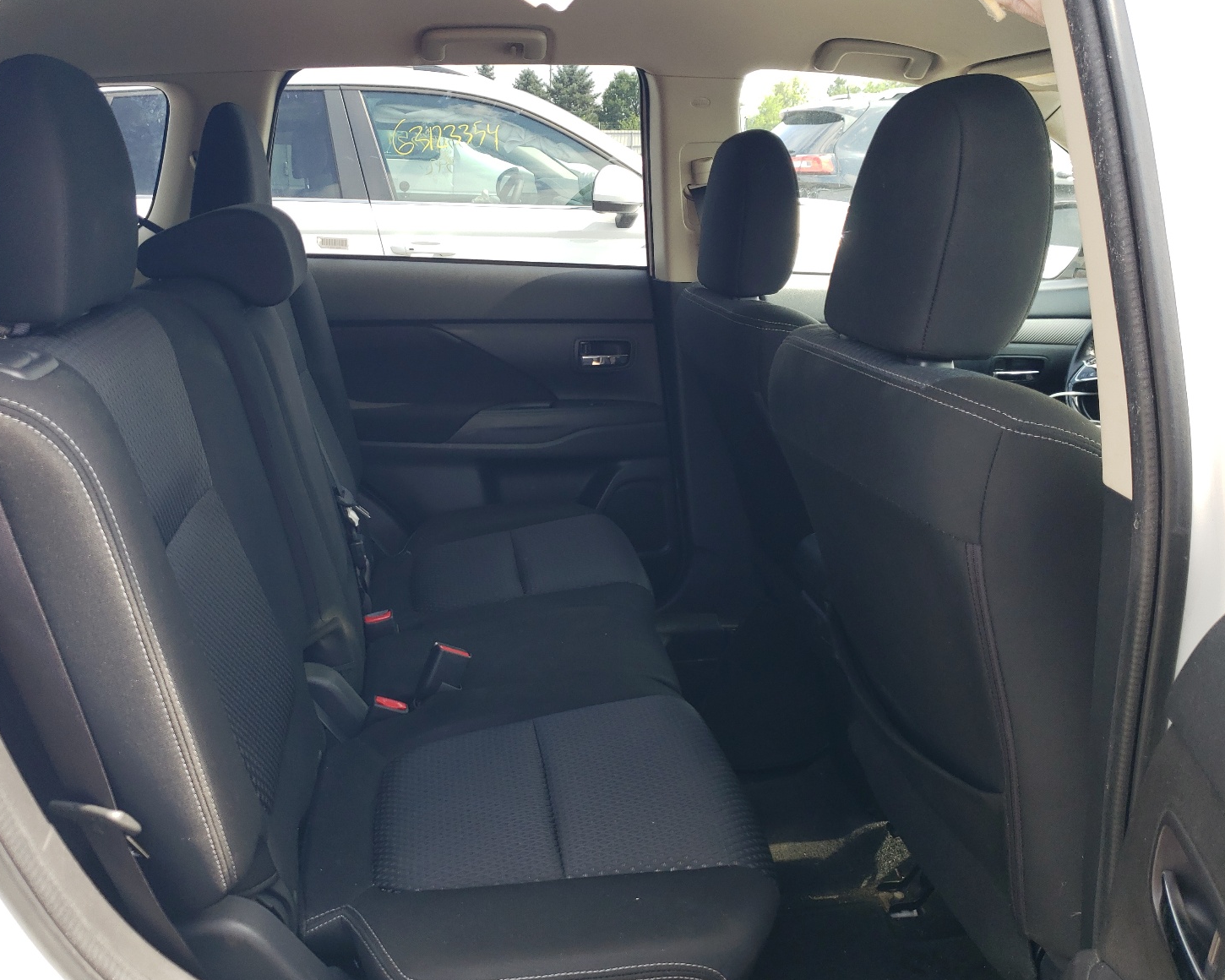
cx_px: 558
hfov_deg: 62.1
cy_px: 503
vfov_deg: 51.5
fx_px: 1015
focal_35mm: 28
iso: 50
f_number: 1.5
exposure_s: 1/222
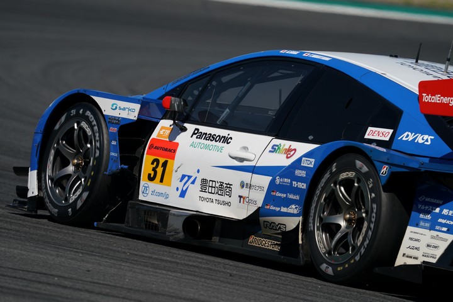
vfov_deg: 2.3
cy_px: 151
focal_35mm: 600
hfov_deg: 3.4
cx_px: 226
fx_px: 7549
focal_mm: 600
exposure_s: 1/1000
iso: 200
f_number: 9
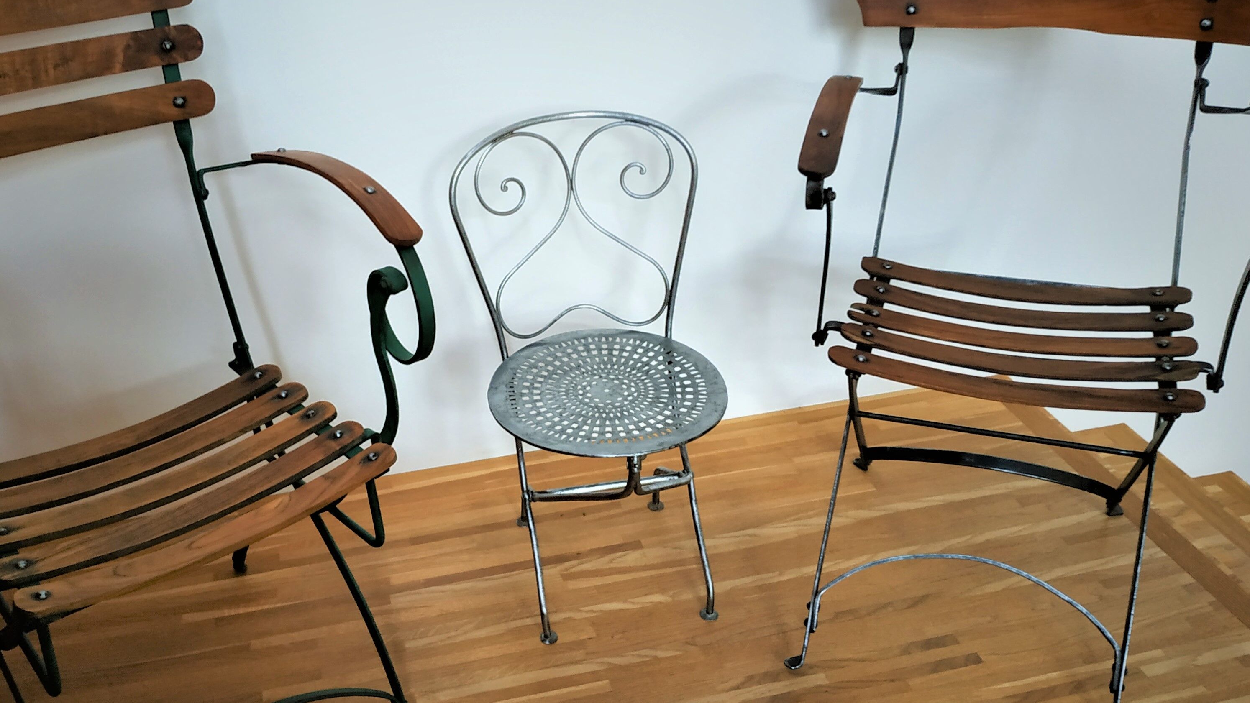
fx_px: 1160
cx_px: 515
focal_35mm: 35
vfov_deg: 33.7
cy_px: 356
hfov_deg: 56.3
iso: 250
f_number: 1.9
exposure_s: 1/25
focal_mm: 3.94
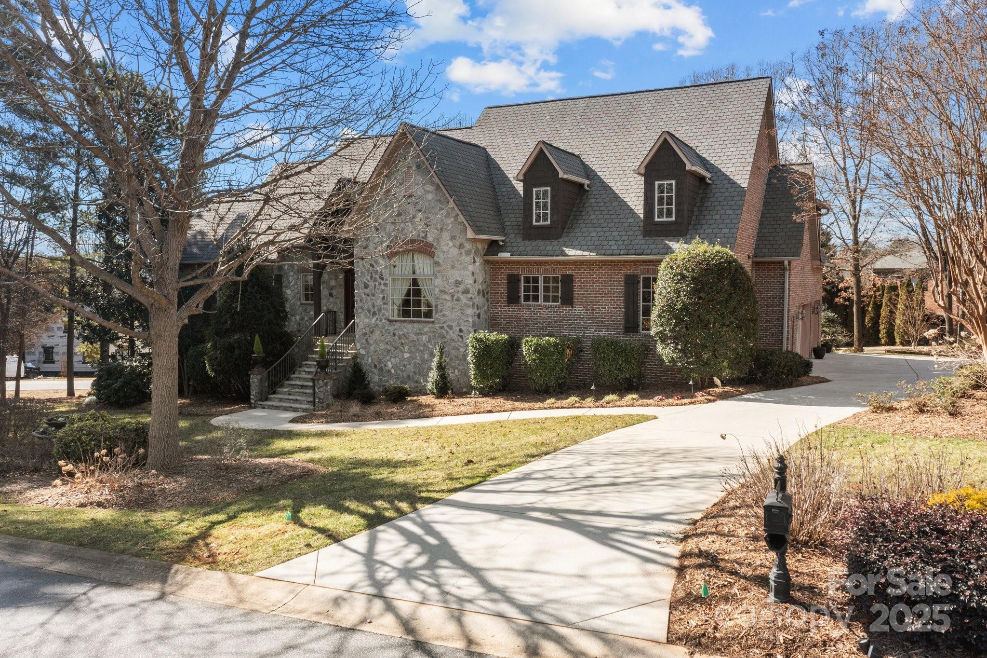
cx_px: 494
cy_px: 329
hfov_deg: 65.5
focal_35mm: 28
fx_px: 767
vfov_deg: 46.4
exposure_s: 1/320
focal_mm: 10.26
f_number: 5
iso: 100
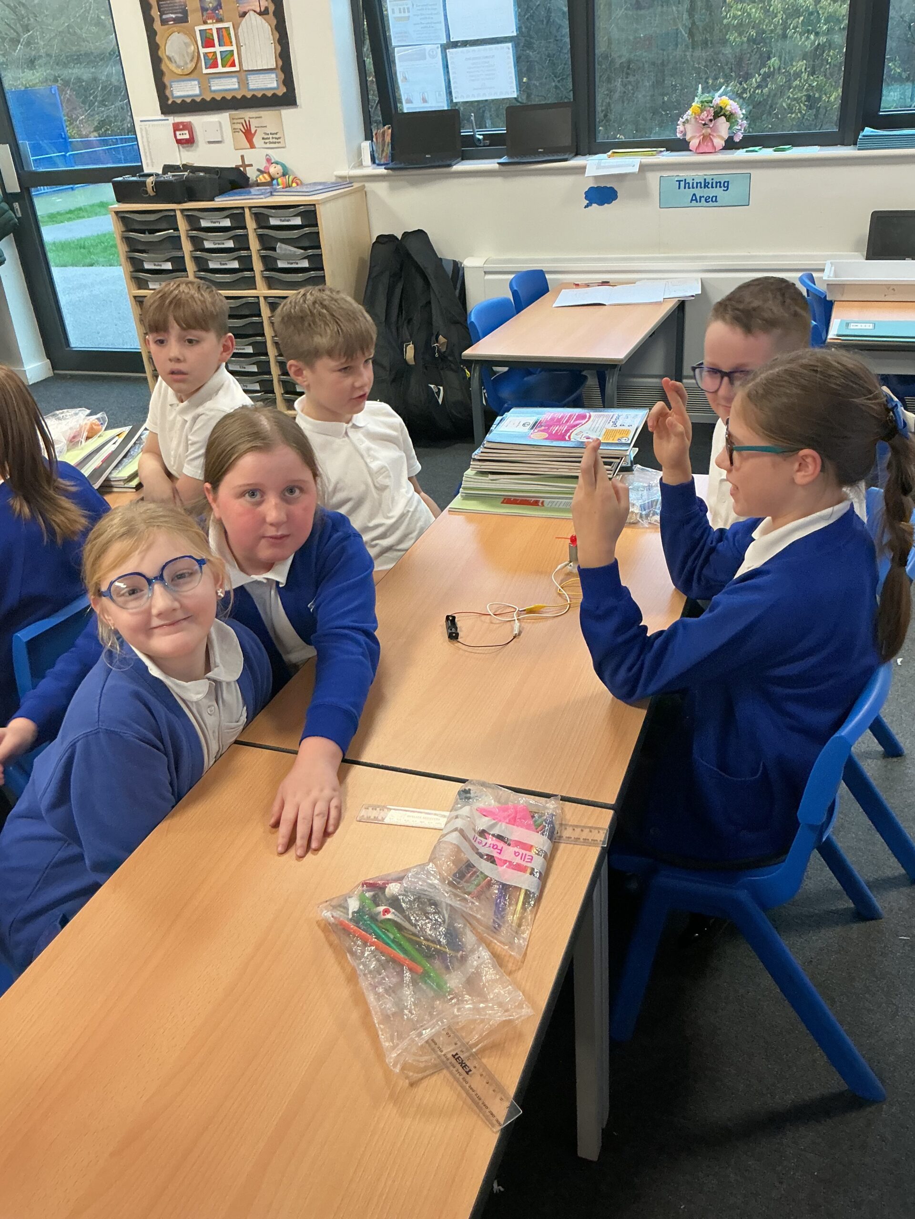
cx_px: 458
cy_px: 610
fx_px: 1022
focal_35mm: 29
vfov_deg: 61.7
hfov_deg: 48.2
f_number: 1.8
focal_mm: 3
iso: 125
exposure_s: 1/60
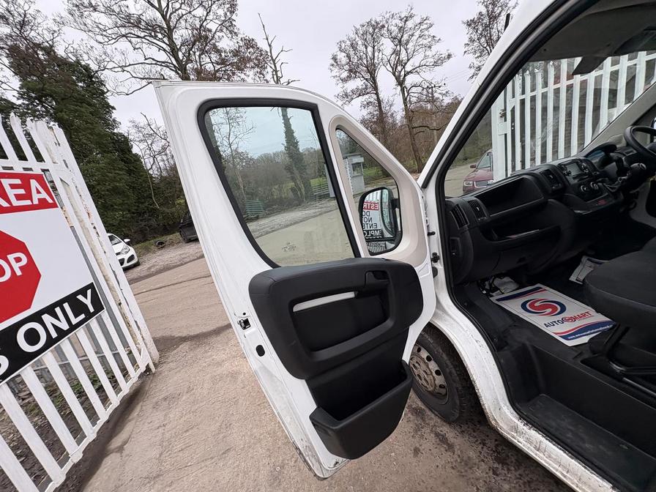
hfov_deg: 102.1
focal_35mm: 14
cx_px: 328
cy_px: 246
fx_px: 265
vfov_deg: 85.7
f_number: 2.2
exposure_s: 1/212
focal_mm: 2.22
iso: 64
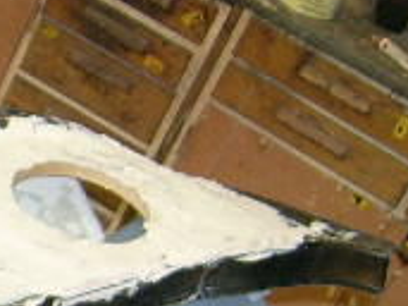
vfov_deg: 11.2
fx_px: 1543
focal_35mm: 131
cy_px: 287
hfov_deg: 13.7
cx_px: -296
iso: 100
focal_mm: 5.95
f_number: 2.8
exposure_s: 1/60
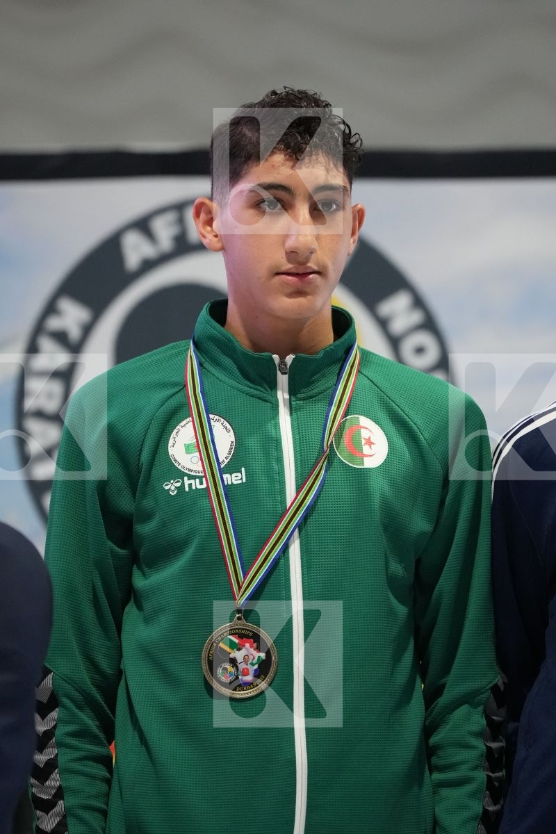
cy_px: 417
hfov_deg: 4.6
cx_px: 278
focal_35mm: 300
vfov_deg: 6.9
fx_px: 6949
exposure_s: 1/250
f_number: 2.8
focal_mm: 200
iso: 3200
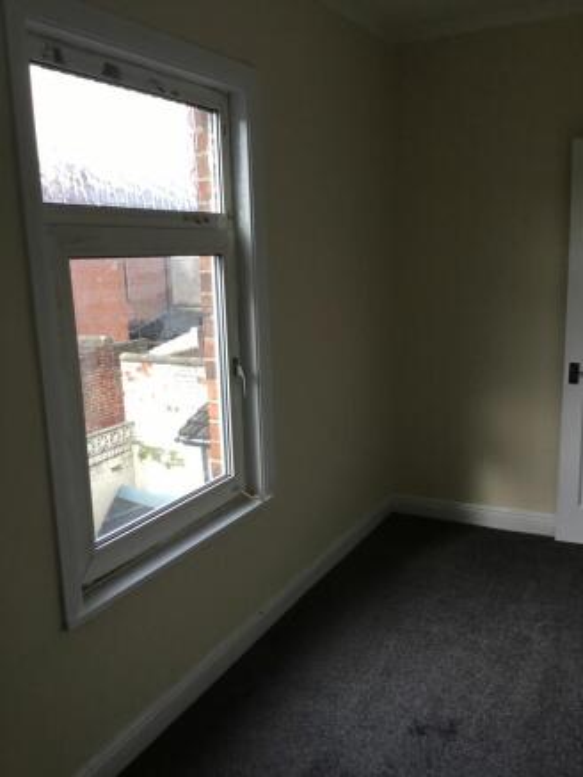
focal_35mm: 31
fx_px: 696
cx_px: 292
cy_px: 388
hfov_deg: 45.5
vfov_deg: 58.3
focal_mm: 3.3
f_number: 2.4
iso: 32
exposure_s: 1/100
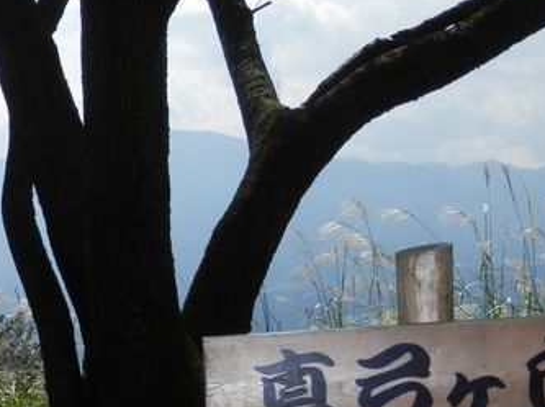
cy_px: 469
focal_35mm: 89
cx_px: 15
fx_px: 1400
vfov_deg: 16.0
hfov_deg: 21.4
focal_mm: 6.6
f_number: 3.6
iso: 80
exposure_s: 1/1250
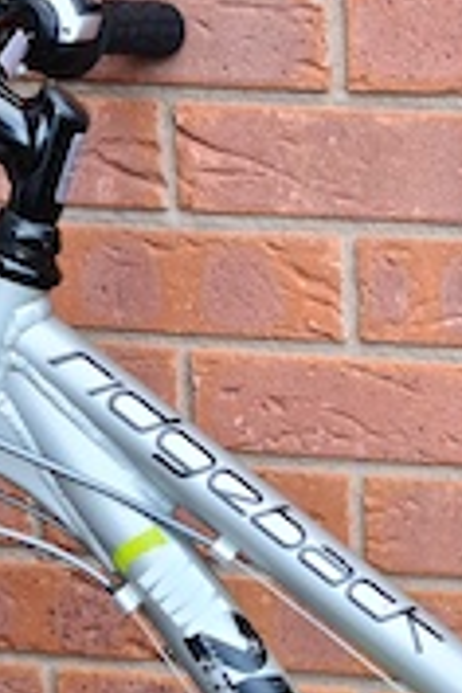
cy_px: 928
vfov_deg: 15.3
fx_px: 2445
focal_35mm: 127
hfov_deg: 10.7
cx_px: 450
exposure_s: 1/50
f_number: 2
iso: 50
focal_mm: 5.9
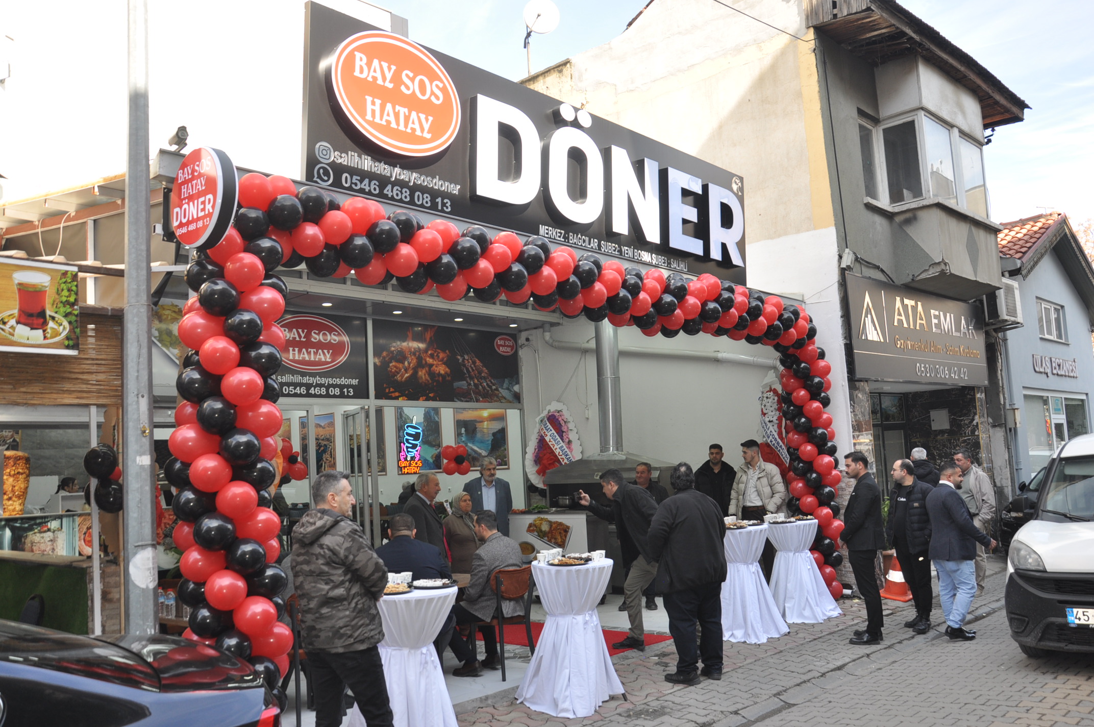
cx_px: 547
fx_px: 956
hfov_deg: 59.6
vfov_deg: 41.6
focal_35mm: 32
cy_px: 364
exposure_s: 1/200
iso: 200
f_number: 5
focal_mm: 21
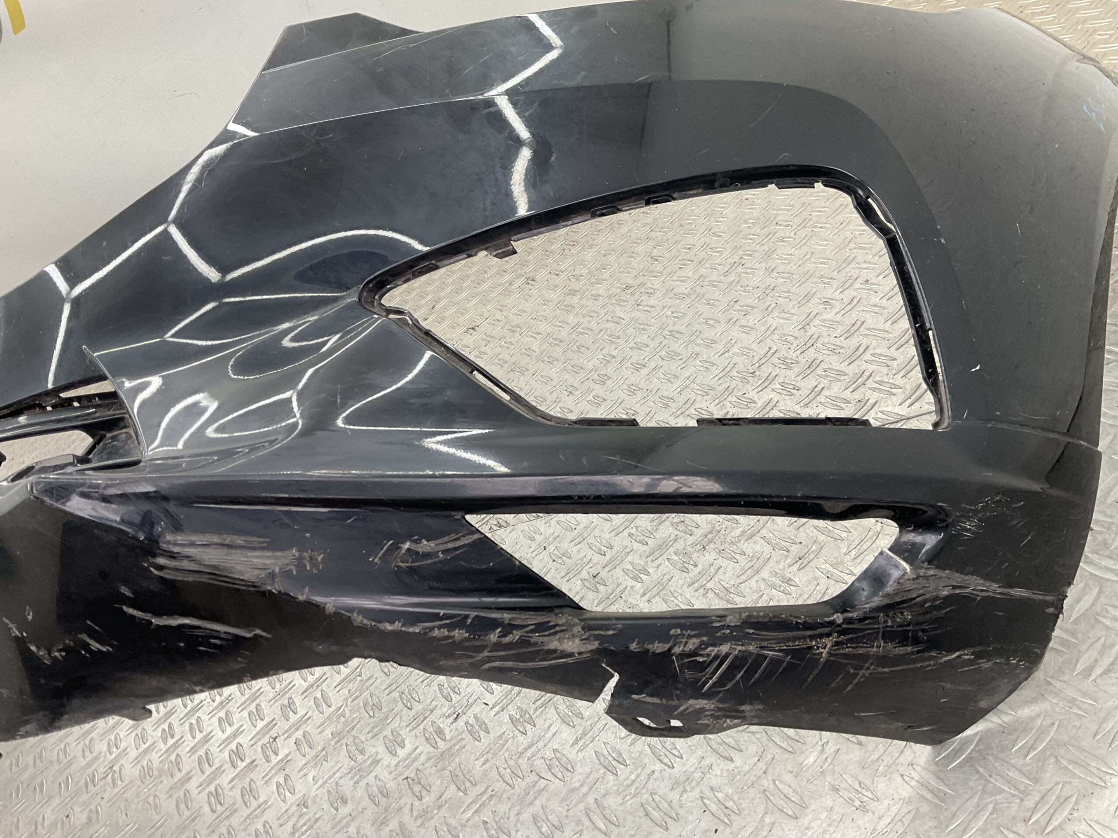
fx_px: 937
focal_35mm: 29
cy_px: 419
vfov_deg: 48.2
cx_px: 559
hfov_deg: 61.7
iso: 50
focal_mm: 3
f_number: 1.8
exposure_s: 1/120
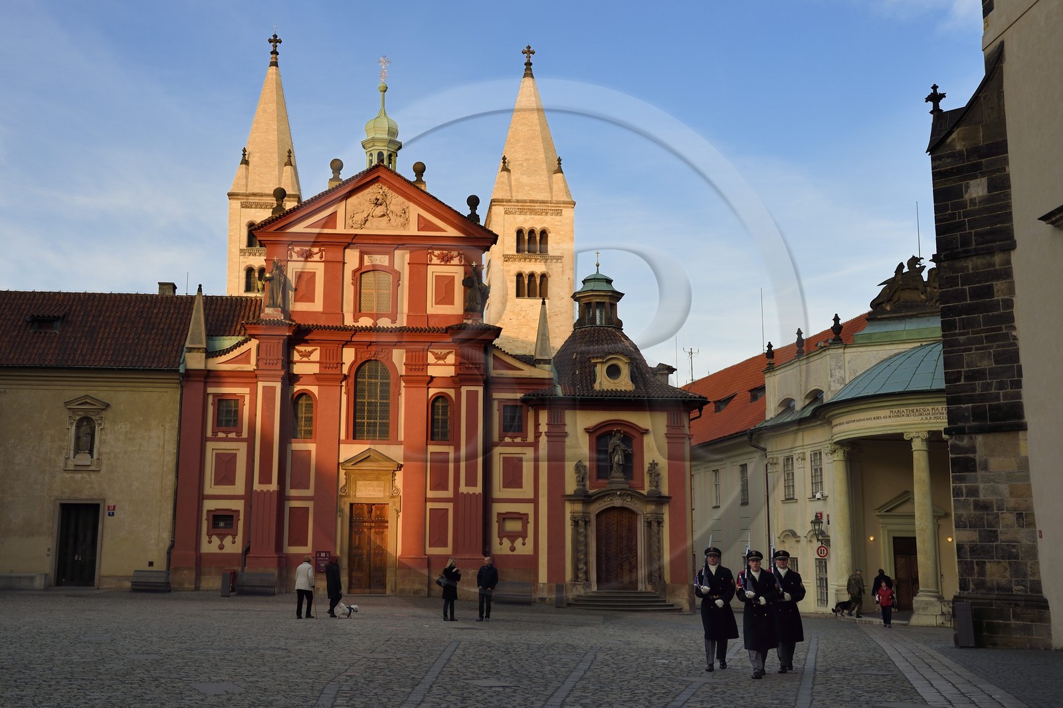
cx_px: 532
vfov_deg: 37.8
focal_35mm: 35
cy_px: 354
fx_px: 1033
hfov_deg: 54.4
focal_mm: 35
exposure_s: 1/250
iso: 200
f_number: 7.1
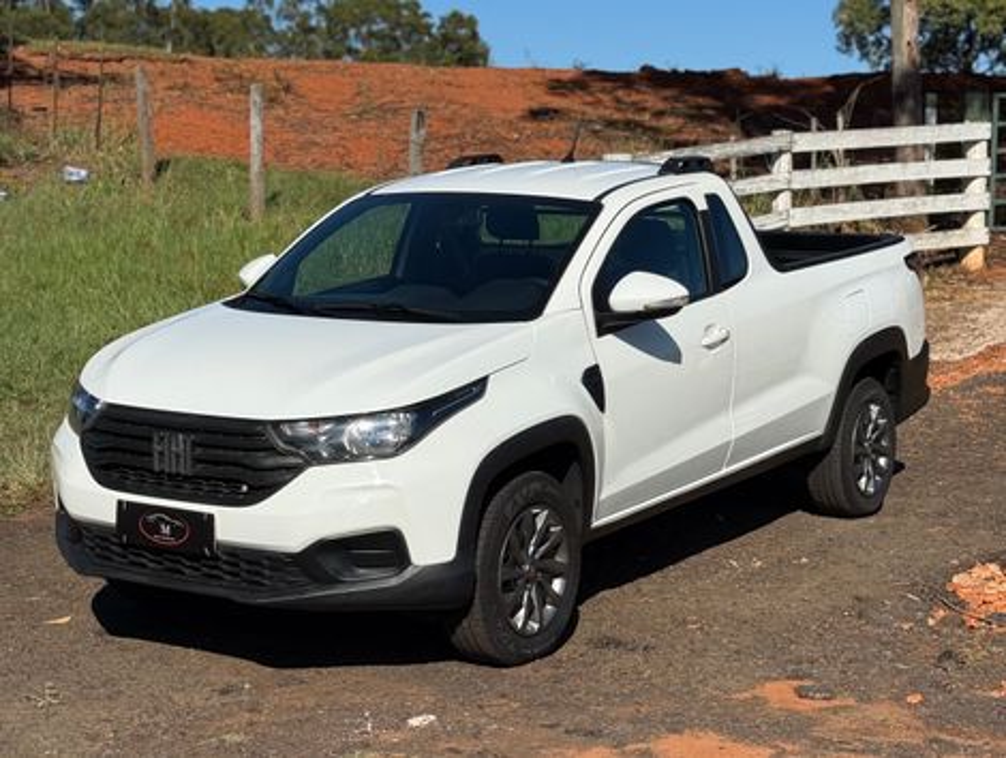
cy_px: 379
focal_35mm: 48
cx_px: 503
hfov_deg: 39.6
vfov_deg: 30.3
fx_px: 1397
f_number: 1.78
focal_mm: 6.76
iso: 64
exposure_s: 1/11364
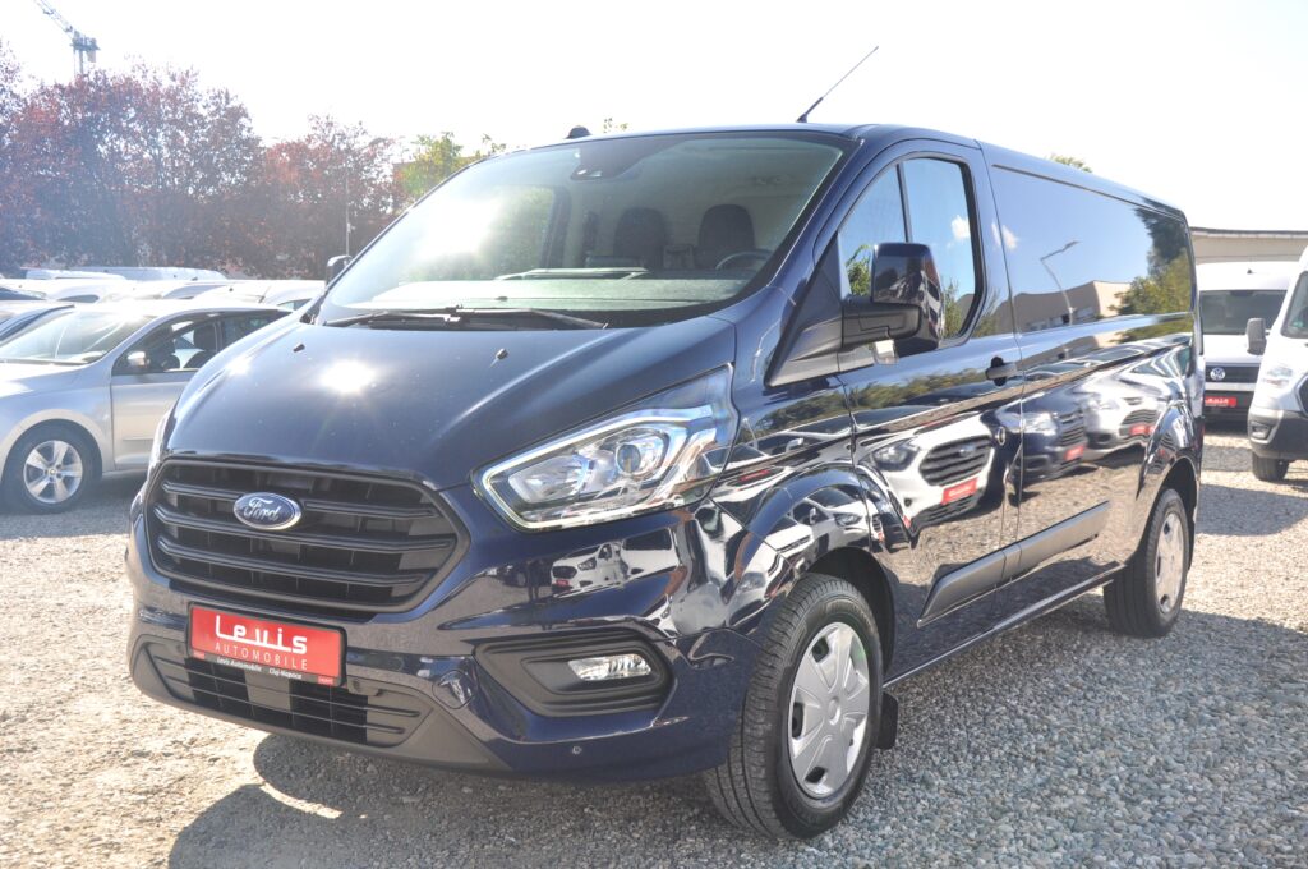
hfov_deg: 49.6
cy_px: 434
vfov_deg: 34.1
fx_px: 1415
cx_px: 654
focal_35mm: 39
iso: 500
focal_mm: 26
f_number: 7.1
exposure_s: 1/200
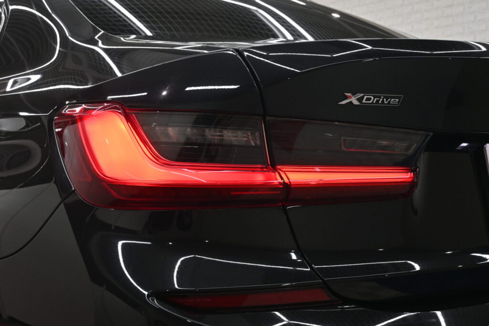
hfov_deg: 40.5
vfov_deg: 27.7
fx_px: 662
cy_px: 163
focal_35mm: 49
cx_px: 244
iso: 640
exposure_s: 1/160
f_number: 8
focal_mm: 32.5
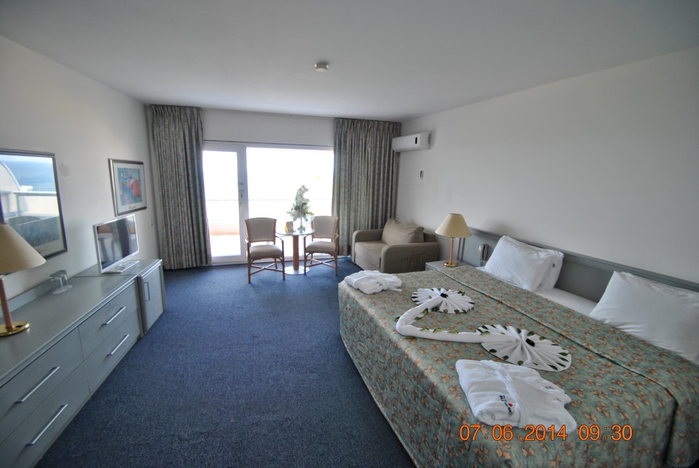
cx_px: 350
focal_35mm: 15
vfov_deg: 77.5
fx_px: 292
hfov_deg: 100.3
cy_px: 234
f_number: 3.5
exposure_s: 1/80
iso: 200
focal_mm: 10
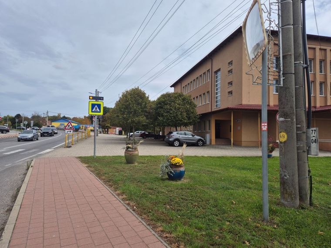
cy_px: 124
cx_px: 166
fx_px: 220
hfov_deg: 73.9
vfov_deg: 58.9
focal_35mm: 23
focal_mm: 5.4
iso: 25
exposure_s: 1/1800
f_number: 1.8
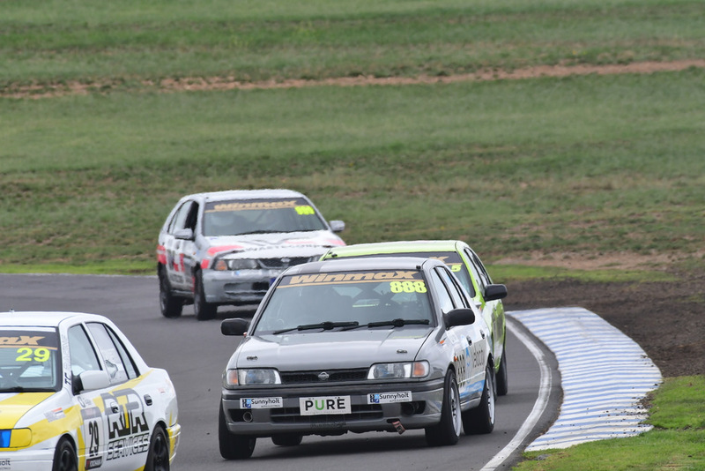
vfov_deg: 2.0
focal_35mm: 690
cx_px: 352
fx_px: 13517
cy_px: 236
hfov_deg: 3.0
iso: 500
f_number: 10
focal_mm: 460
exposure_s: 1/640
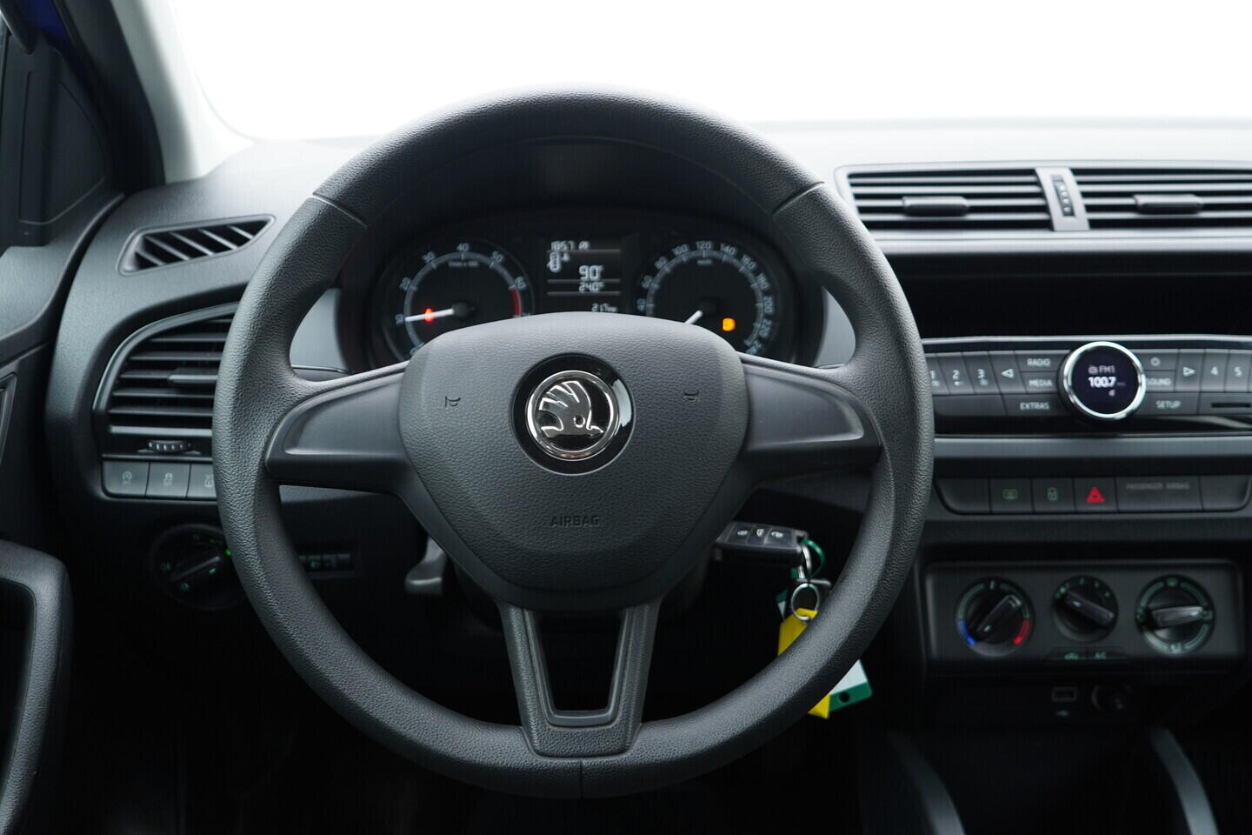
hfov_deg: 53.1
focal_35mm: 36
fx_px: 1252
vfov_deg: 36.9
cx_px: 626
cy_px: 418
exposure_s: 1/40
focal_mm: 24
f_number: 2.8
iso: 320
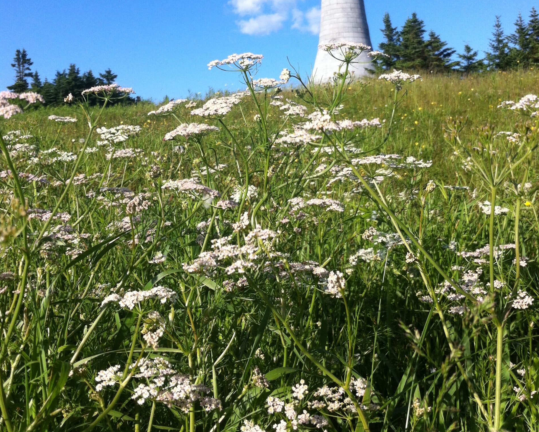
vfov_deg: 32.1
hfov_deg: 40.3
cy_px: 104
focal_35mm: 46
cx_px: 269
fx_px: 734
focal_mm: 3.85
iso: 80
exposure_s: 1/1160
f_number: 2.8
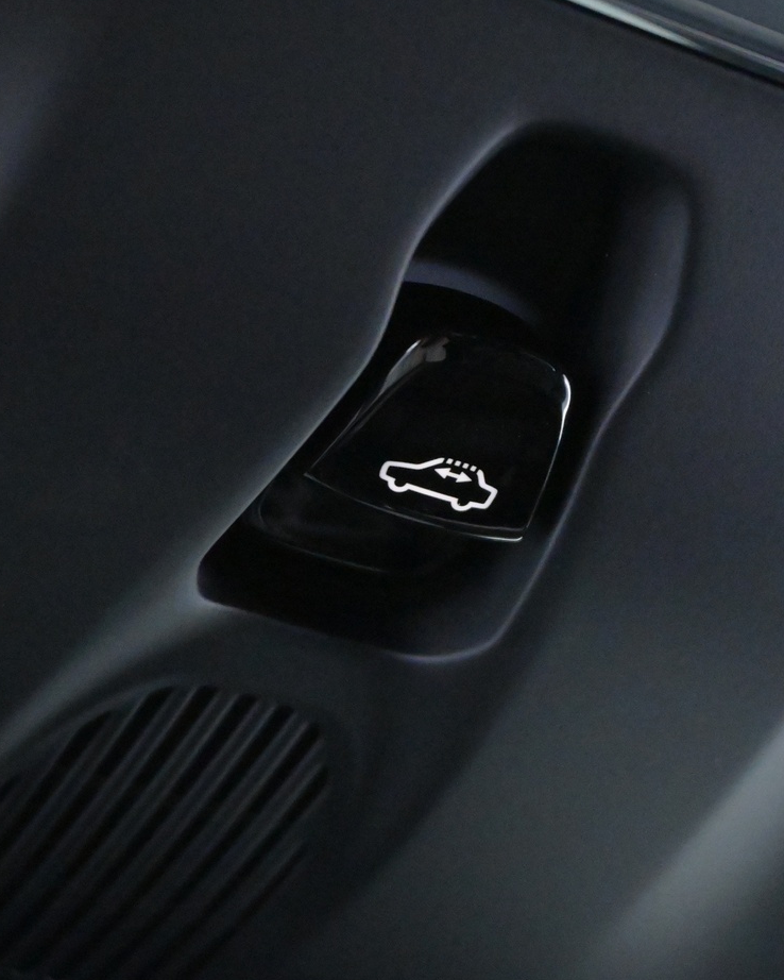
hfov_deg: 17.3
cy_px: 418
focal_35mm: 89
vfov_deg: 21.5
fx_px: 2581
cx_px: 456
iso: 11400
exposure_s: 1/60
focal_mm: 36
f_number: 5.3
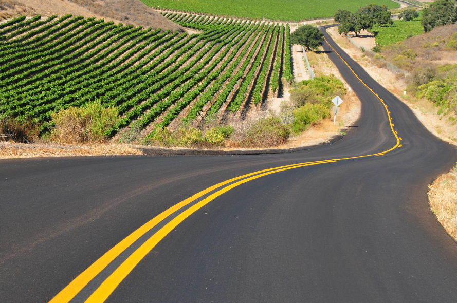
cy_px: 136
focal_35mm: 81
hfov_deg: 25.1
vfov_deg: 16.8
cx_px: 185
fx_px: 1027
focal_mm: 40
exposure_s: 1/200
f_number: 7.1
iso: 320
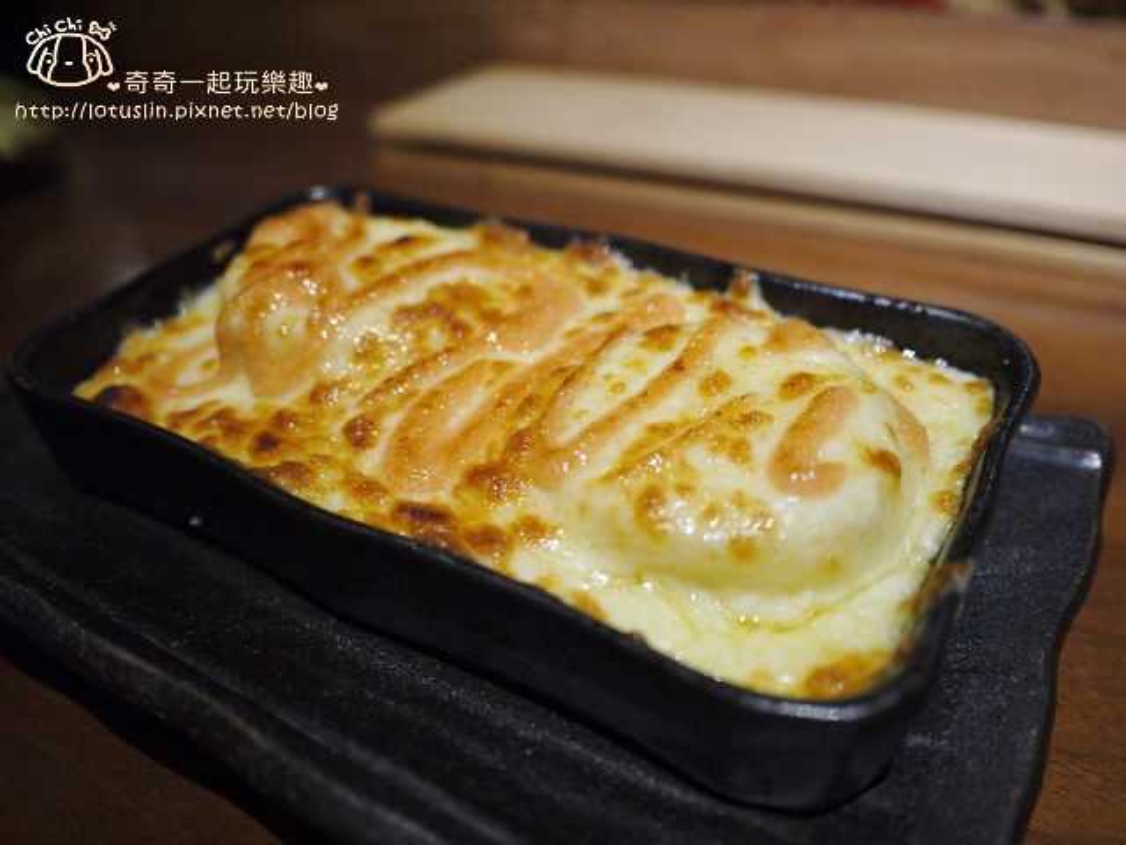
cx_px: 563
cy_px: 422
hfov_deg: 63.4
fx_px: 911
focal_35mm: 28
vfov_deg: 49.7
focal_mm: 14
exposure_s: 1/60
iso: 400
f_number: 2.5
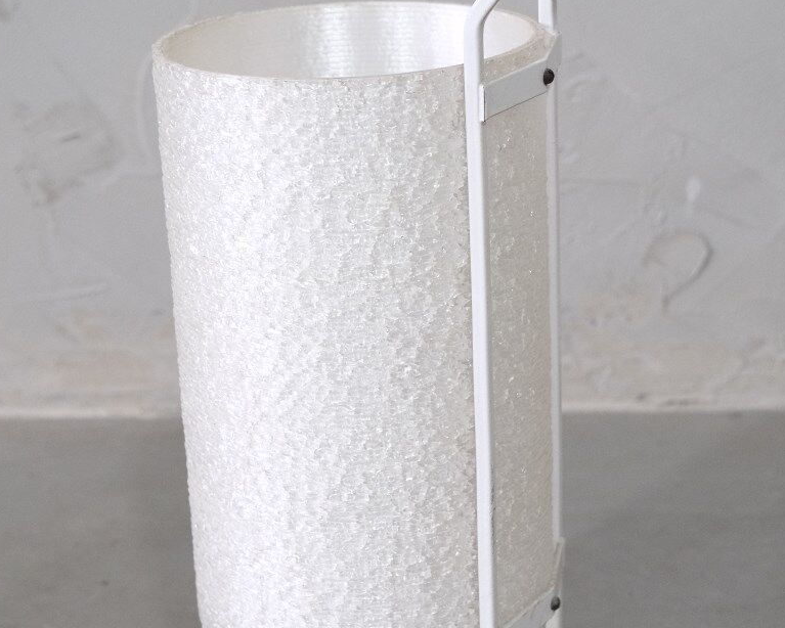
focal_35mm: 84
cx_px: 374
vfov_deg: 18.3
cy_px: 346
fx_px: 1952
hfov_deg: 22.7
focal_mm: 35.8
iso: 2500
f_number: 4
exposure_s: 1/52
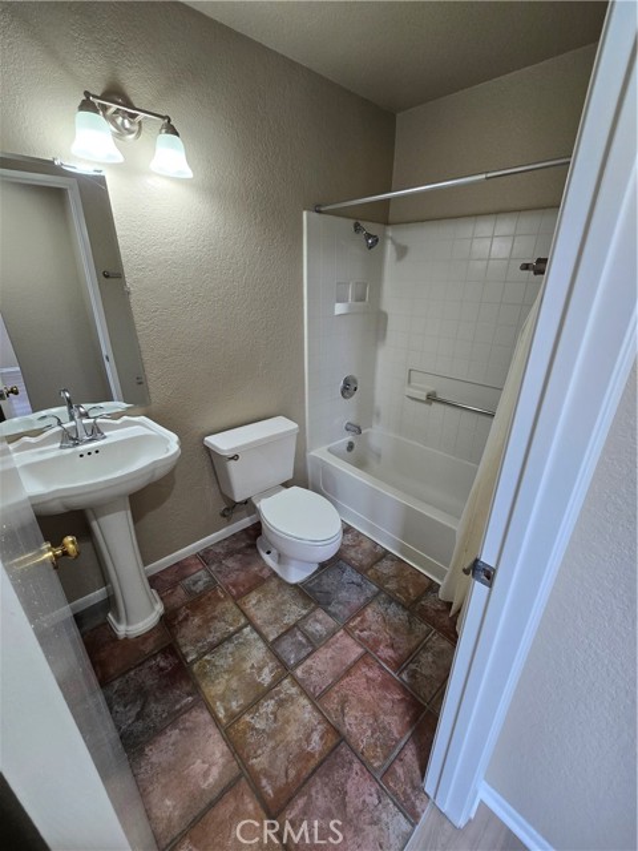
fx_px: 319
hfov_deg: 89.9
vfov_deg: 106.2
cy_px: 426
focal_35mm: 13
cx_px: 319
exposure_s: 1/60
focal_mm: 2.2
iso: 160
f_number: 2.2
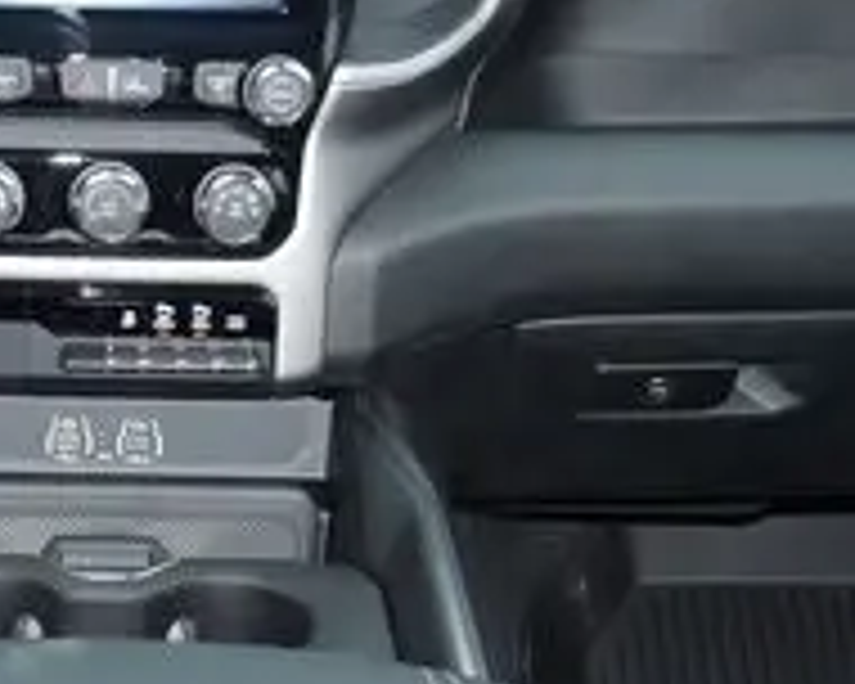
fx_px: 2328
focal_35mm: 92
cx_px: 54
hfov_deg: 20.3
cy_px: 592
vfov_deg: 16.5
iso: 800
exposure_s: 1/60
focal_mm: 14
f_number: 5
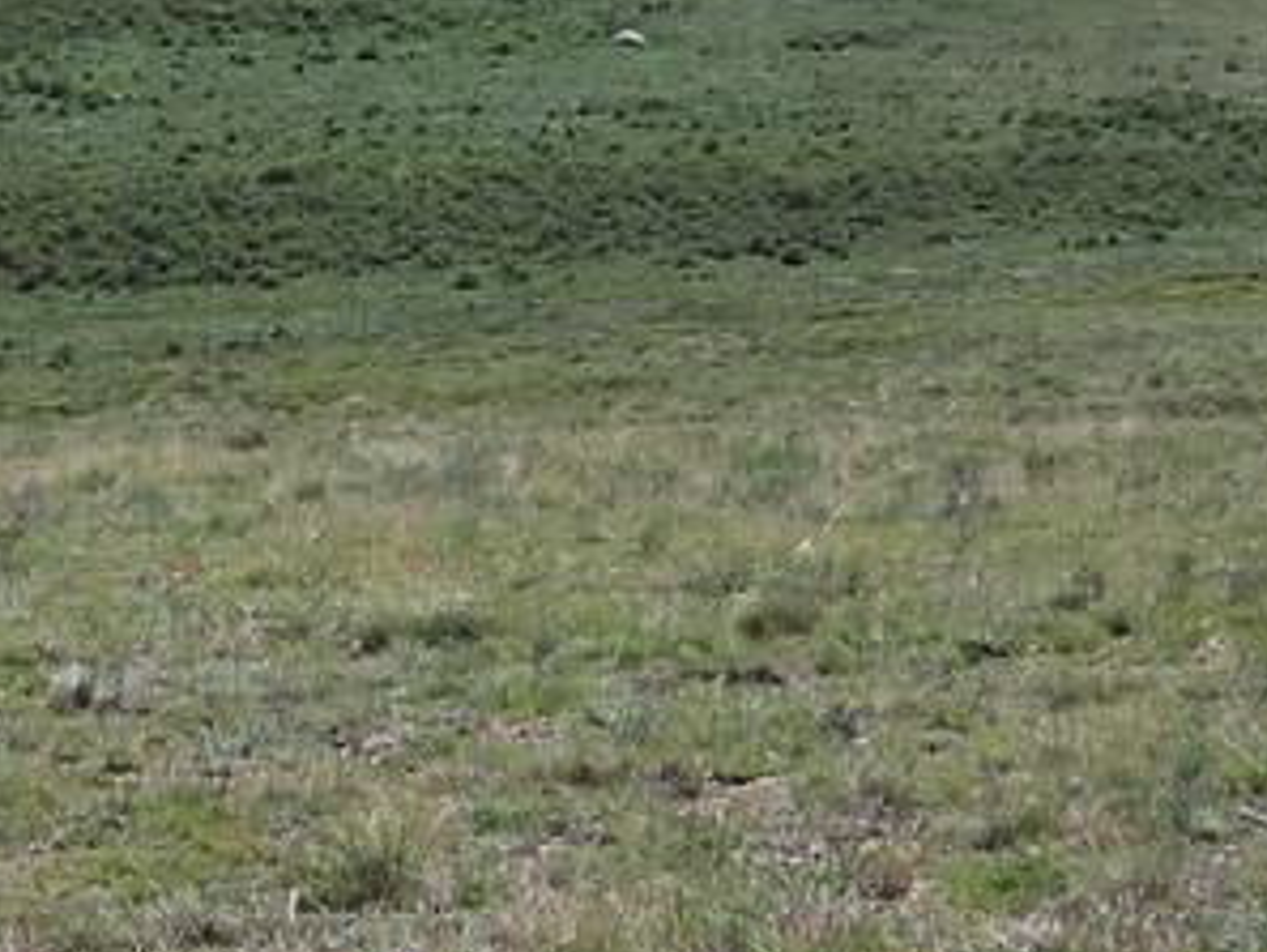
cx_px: 610
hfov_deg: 15.9
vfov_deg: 11.9
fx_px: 4540
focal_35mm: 124
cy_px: 299
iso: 64
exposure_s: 1/1000
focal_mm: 5.85
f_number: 2.8
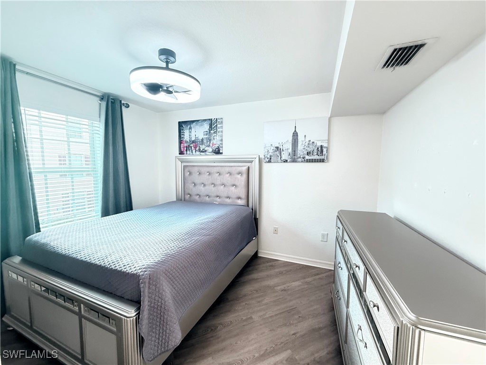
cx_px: 243
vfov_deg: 85.7
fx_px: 197
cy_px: 182
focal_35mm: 14
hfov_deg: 102.1
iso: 500
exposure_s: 1/60
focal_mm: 2.22
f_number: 2.2
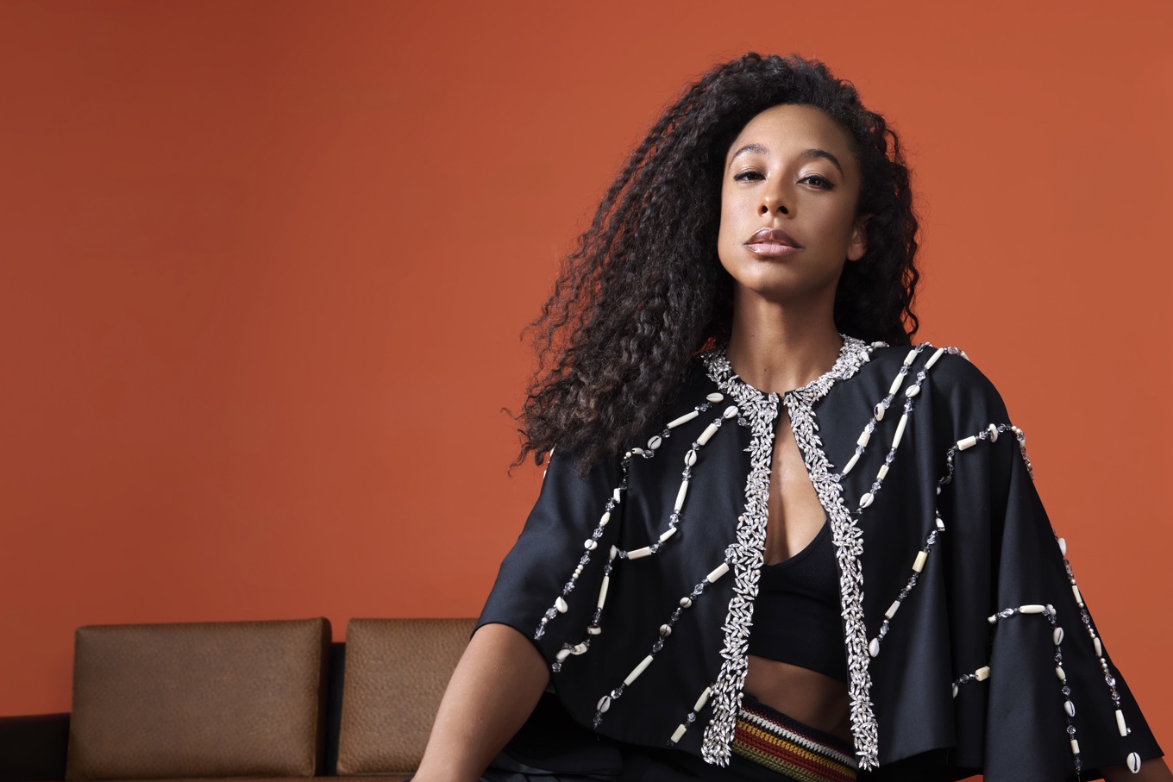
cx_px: 695
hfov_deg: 41.0
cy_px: 546
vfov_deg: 27.8
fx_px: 1564
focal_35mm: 48
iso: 400
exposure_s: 1/125
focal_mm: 34
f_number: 6.3
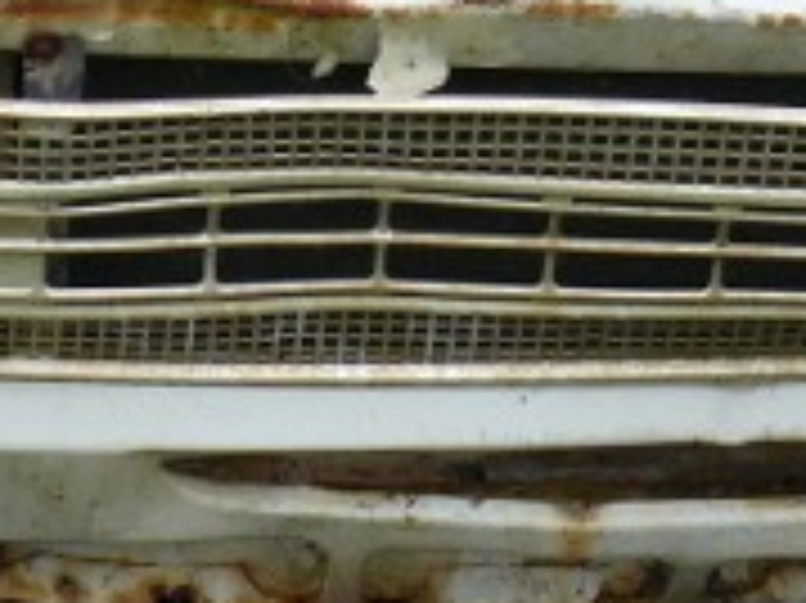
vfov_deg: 4.9
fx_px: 6981
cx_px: 639
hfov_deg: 6.6
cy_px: 22
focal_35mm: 300
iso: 100
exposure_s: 1/160
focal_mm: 14
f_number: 4
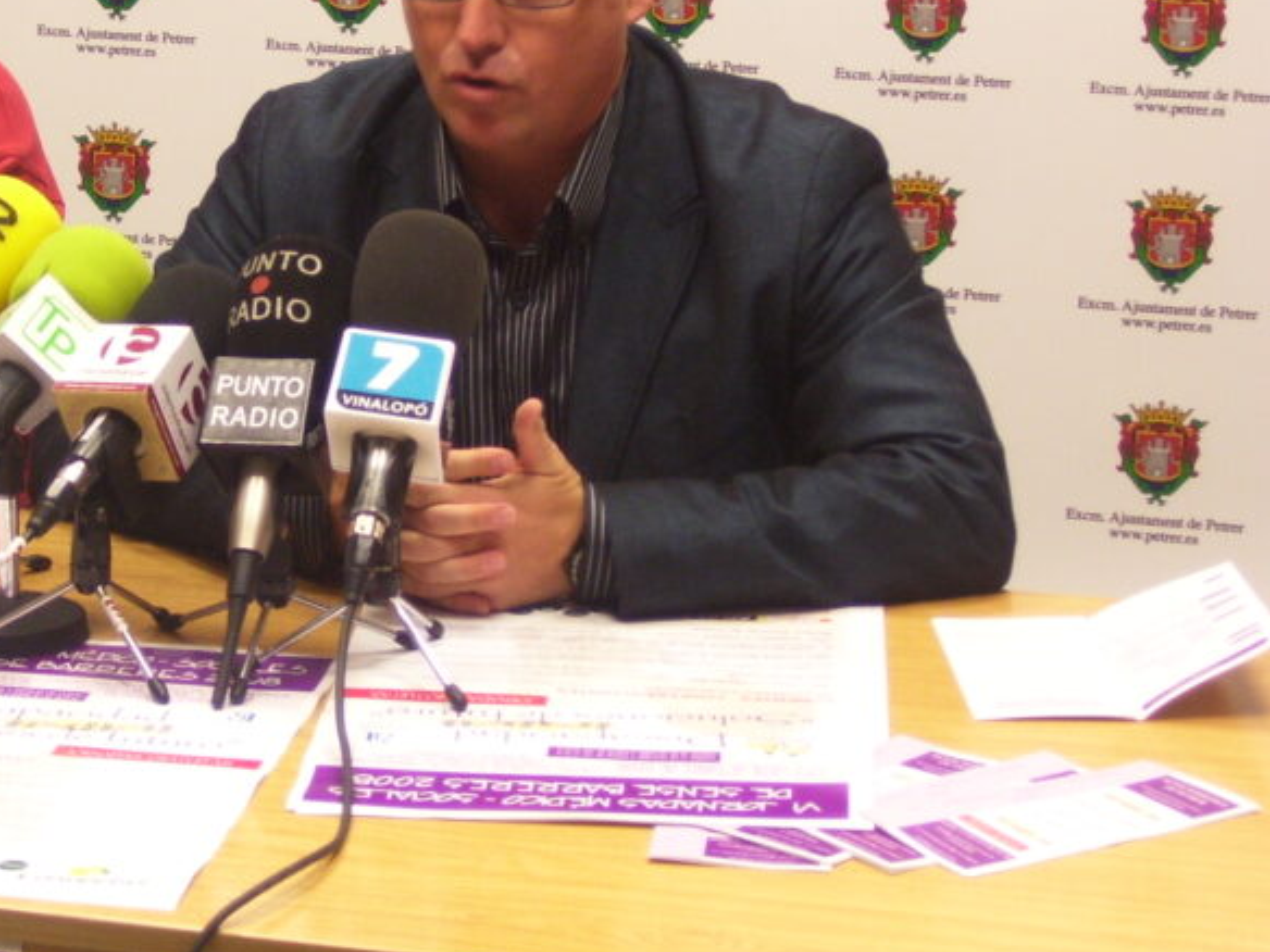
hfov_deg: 17.0
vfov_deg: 12.9
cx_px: 228
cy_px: 354
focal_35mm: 115
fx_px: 4219
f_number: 4
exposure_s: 1/20
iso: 160
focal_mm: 11.6
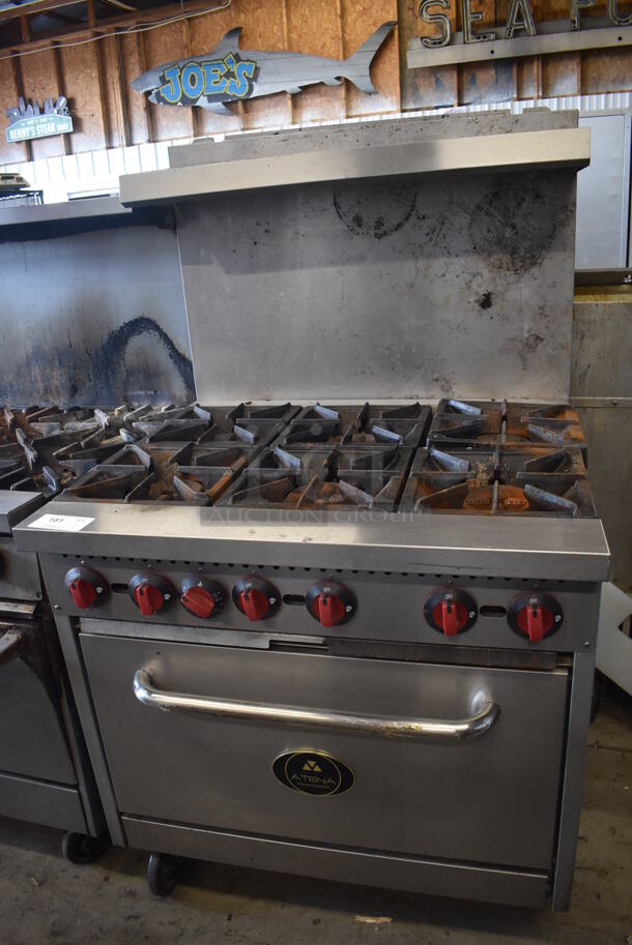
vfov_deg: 67.3
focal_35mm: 27
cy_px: 472
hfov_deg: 48.0
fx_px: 710
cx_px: 316
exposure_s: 1/125
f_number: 3.5
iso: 1000
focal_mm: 18
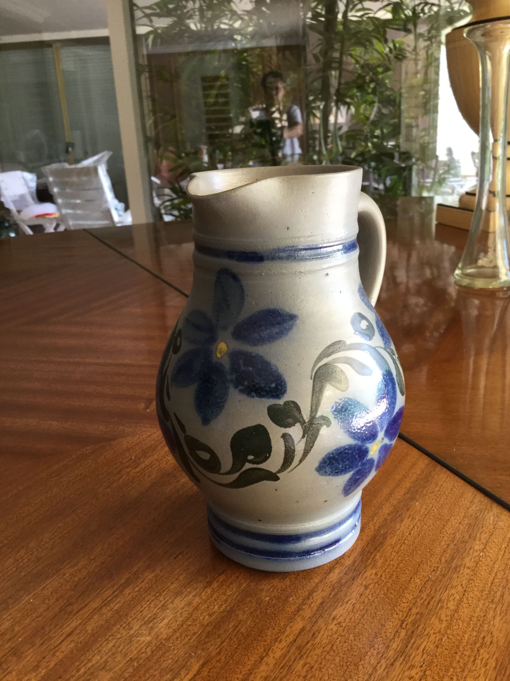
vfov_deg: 58.4
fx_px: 609
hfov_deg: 45.4
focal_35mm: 31
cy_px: 340
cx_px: 255
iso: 40
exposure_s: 1/33
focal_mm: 3.3
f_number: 2.4
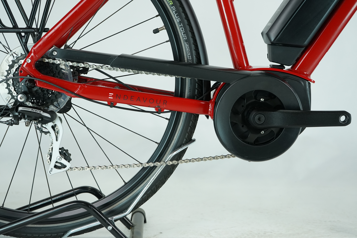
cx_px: 178
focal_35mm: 56
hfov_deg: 35.6
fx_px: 555
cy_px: 119
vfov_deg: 24.2
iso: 1600
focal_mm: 56
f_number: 5.6
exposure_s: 1/200
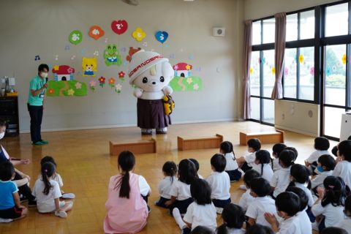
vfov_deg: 29.9
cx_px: 176
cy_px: 117
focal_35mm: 45
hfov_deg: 43.6
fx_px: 439
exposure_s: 1/30
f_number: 8
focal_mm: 45
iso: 500
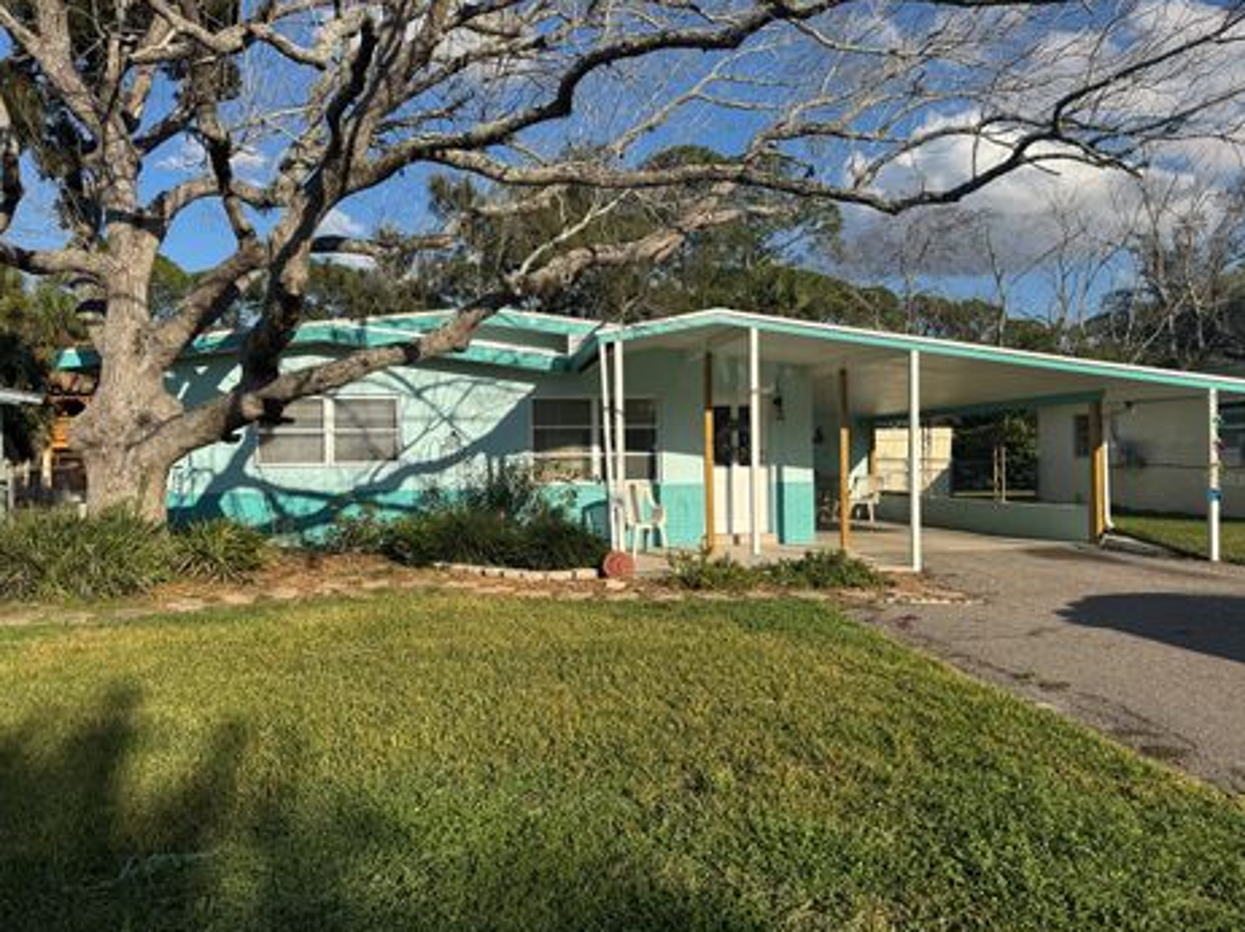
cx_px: 609
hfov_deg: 67.3
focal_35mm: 26
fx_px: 935
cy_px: 478
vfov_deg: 53.0
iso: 80
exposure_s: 1/4950
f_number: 1.78
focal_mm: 6.76
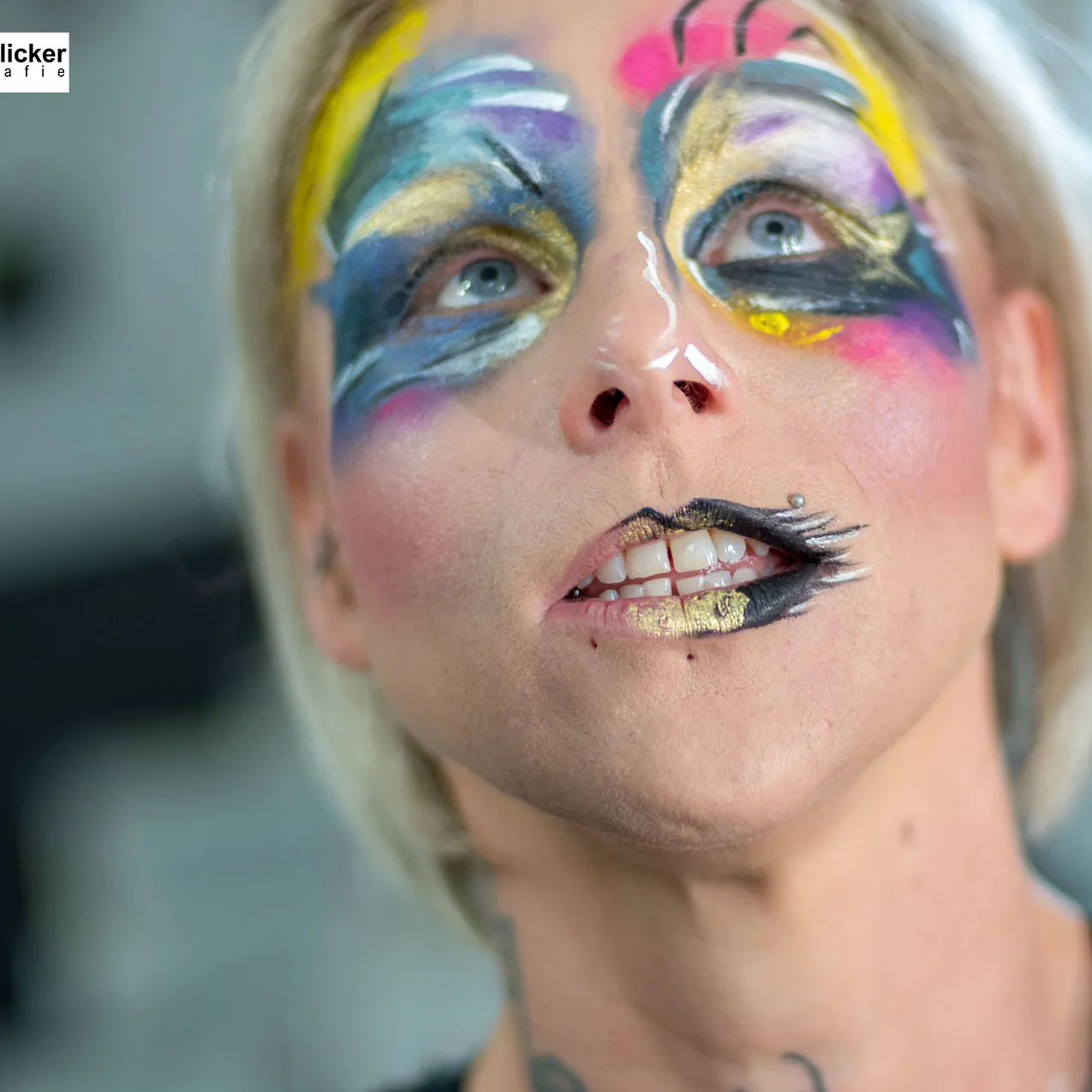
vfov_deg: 18.1
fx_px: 3426
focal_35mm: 96
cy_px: 546
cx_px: 671
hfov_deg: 18.1
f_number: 2
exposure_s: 1/125
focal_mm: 50
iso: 400
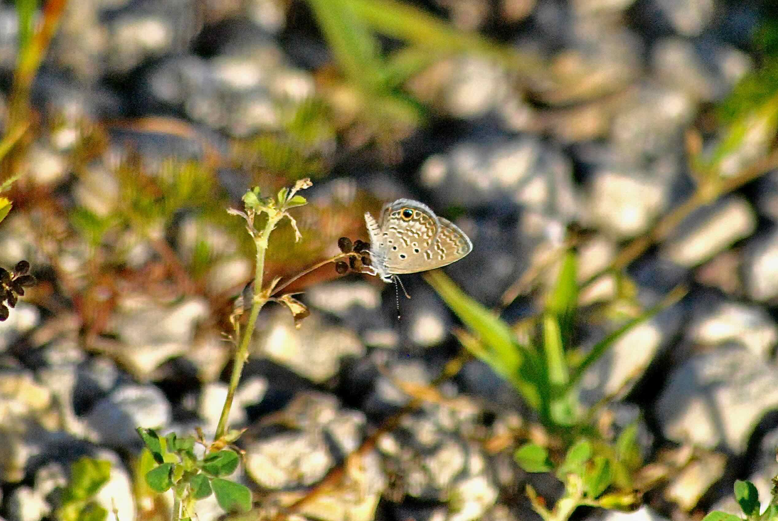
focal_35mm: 451
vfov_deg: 3.1
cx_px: 389
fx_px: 9759
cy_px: 261
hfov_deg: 4.6
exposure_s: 1/4000
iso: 1600
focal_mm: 300
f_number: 7.1
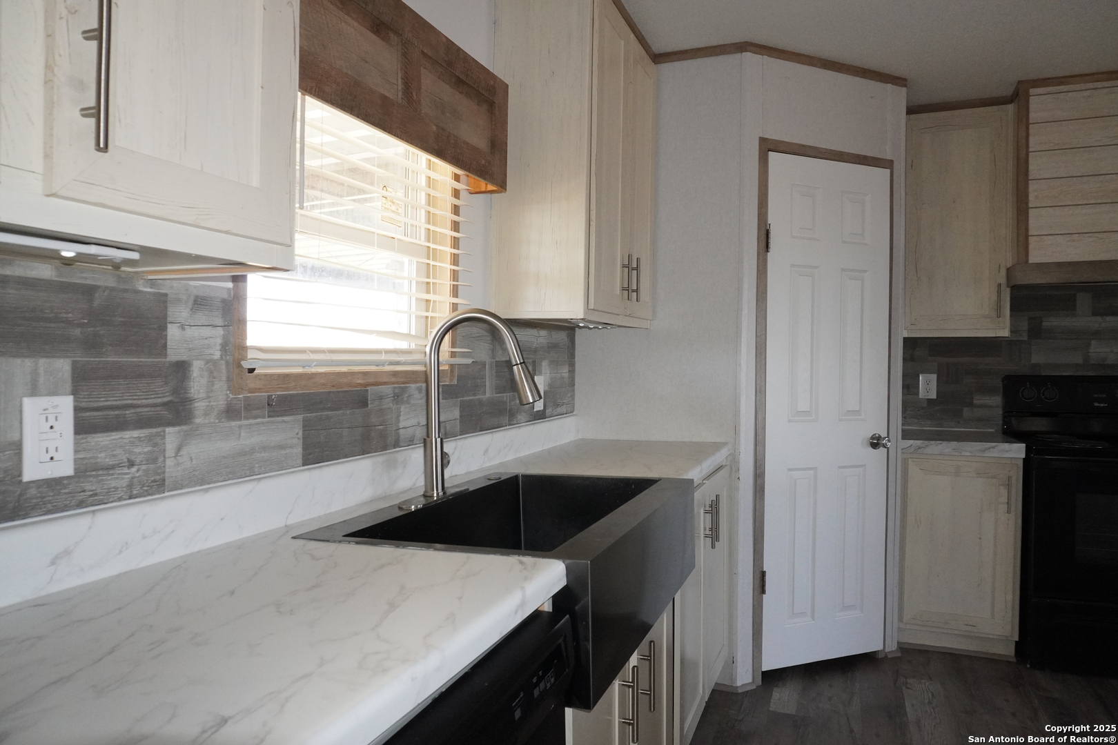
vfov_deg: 53.1
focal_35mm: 24
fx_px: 745
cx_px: 559
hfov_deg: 73.7
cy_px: 372
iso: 3200
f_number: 9
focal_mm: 16
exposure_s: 1/160
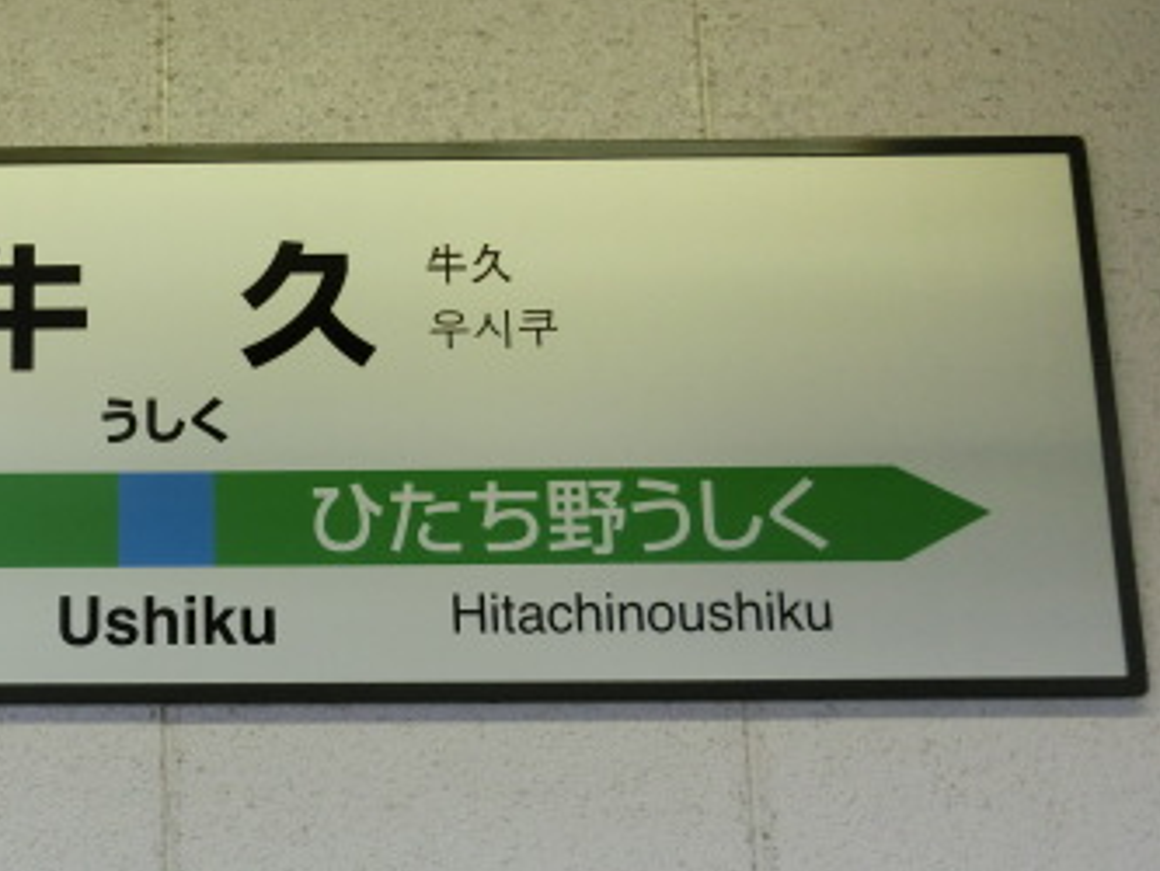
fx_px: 1609
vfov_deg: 30.2
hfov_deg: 37.4
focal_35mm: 48
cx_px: 146
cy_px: 373
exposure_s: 1/125
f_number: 3.5
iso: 250
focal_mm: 4.5
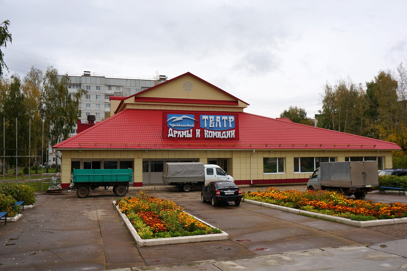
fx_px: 390
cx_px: 204
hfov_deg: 55.2
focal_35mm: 34
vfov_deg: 38.3
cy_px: 136
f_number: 11
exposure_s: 1/80
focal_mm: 23
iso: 100
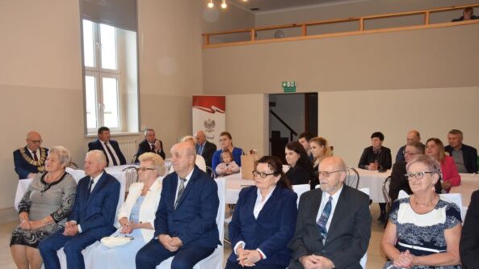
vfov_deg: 33.6
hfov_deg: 56.6
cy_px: 153
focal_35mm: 35
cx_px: 242
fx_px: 444
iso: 800
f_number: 5.6
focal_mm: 22
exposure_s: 1/125
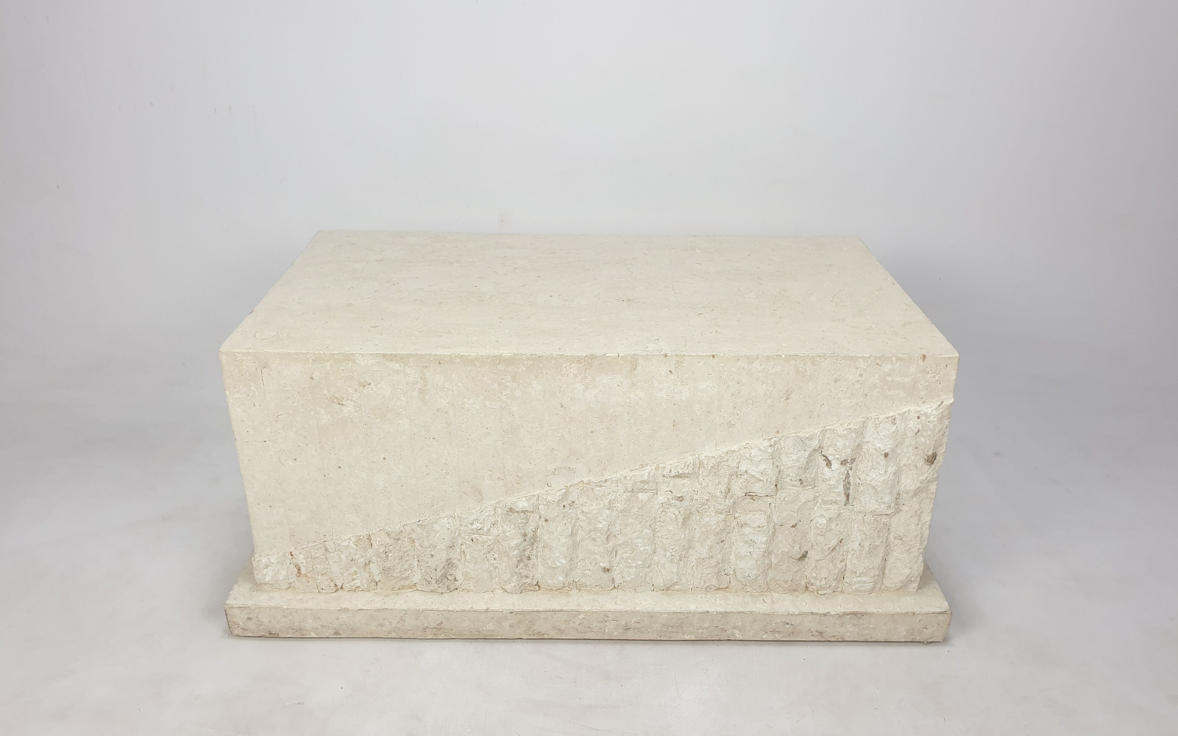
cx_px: 592
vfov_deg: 44.5
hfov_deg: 66.5
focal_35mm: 28
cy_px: 384
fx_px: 899
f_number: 2.4
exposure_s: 1/100
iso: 64
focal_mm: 4.3
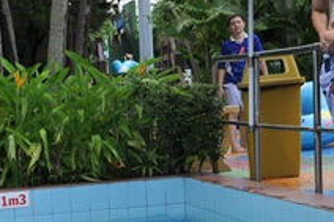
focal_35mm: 131
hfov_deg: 14.8
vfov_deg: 10.2
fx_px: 1214
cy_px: 314
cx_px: -132
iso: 200
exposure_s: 1/125
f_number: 10
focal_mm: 24
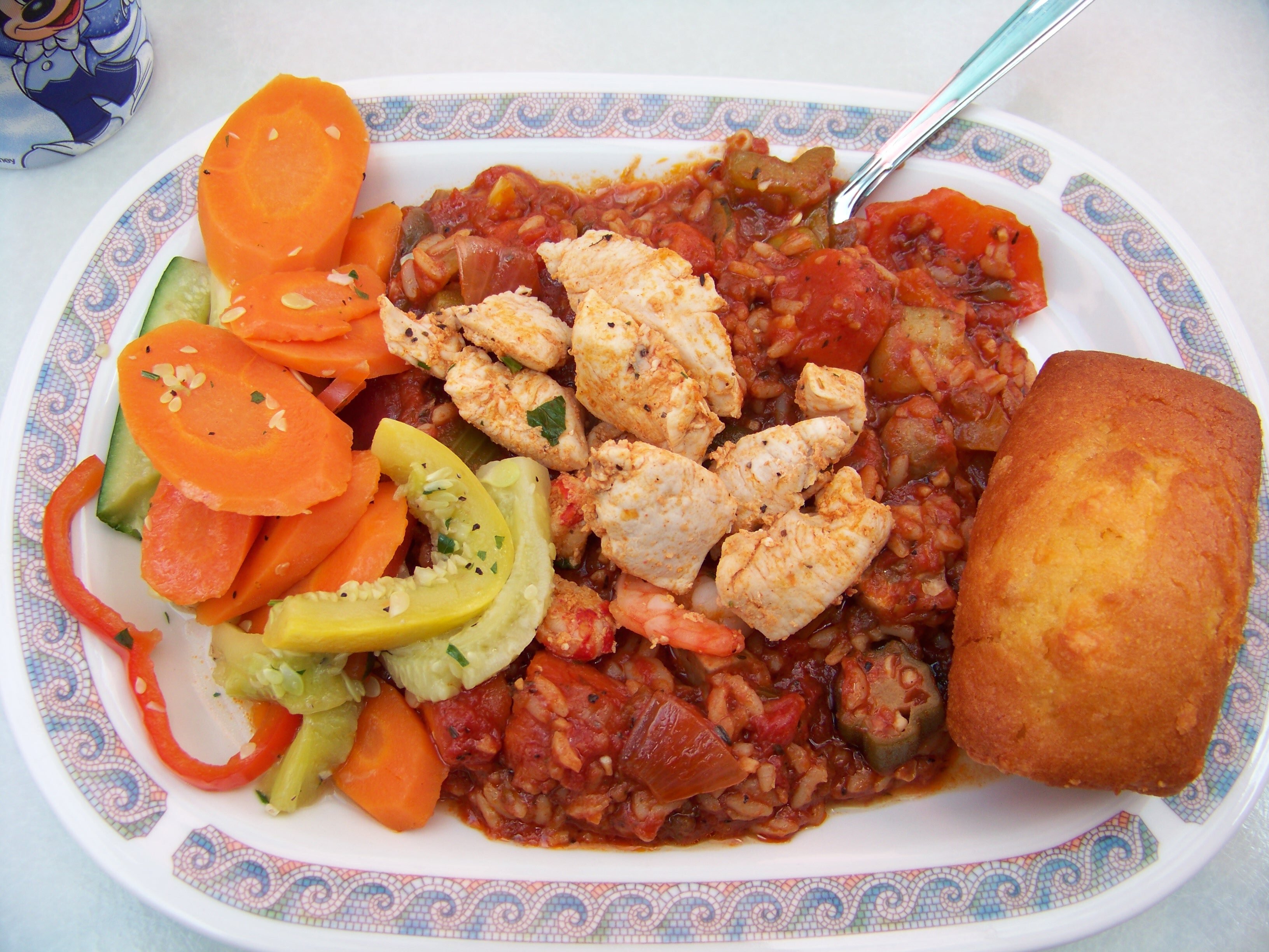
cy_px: 476
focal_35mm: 36
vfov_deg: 39.7
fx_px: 1320
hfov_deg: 51.4
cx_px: 634
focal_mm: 5.85
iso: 69
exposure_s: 1/160
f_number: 2.8
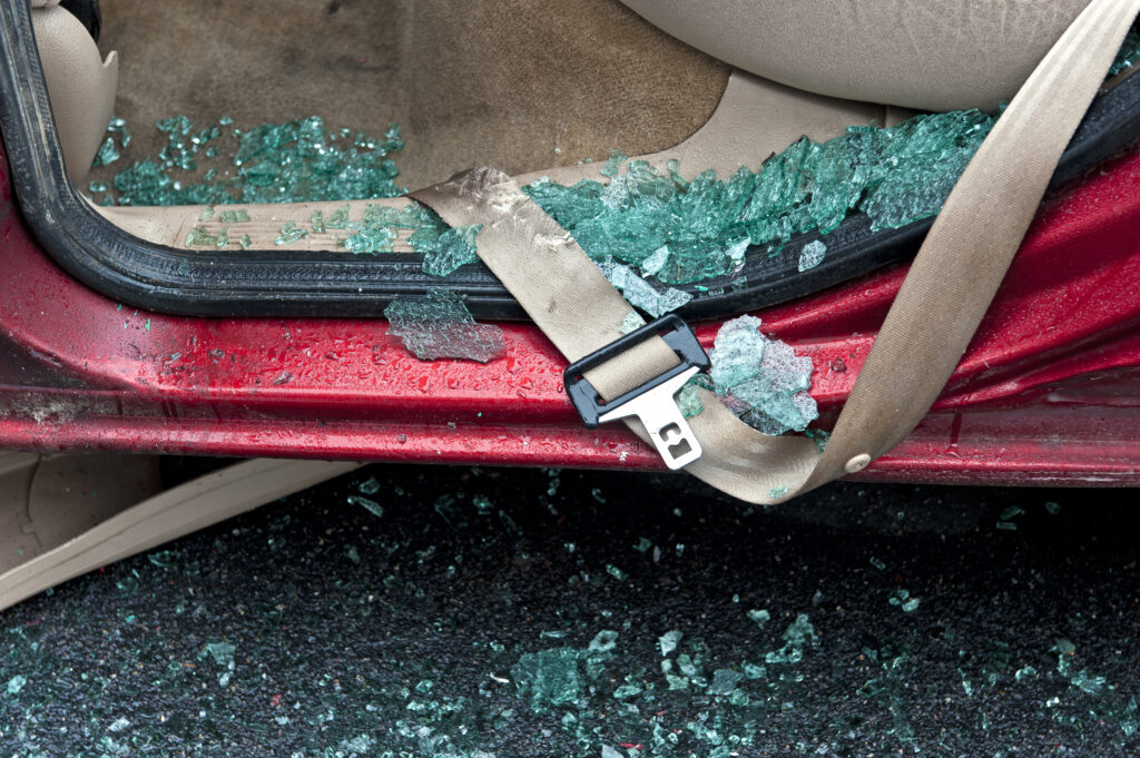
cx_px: 570
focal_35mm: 70
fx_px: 2215
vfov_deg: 19.4
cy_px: 379
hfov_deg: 28.9
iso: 200
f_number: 6.3
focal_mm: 70
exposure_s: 1/125
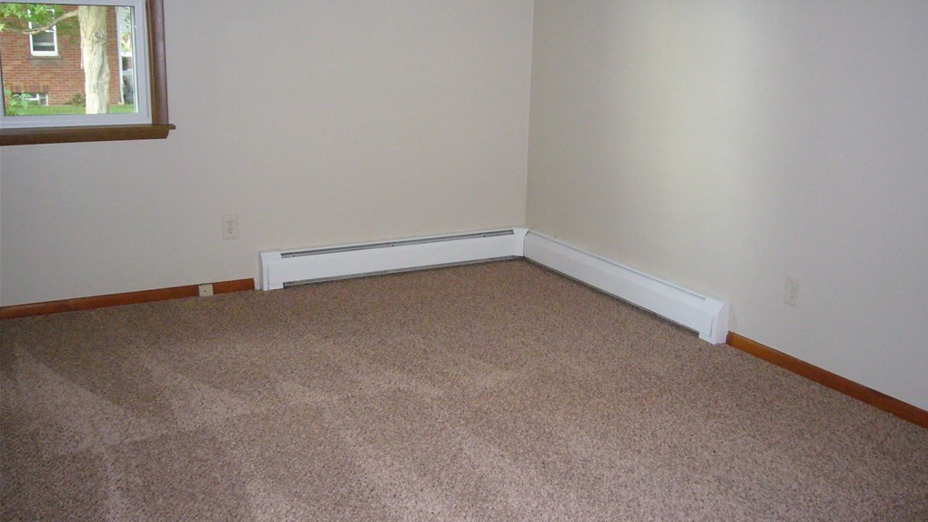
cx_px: 465
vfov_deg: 33.7
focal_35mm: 35
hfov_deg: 56.6
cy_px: 247
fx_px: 861
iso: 250
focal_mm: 5.2
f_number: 2.9
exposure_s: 1/30
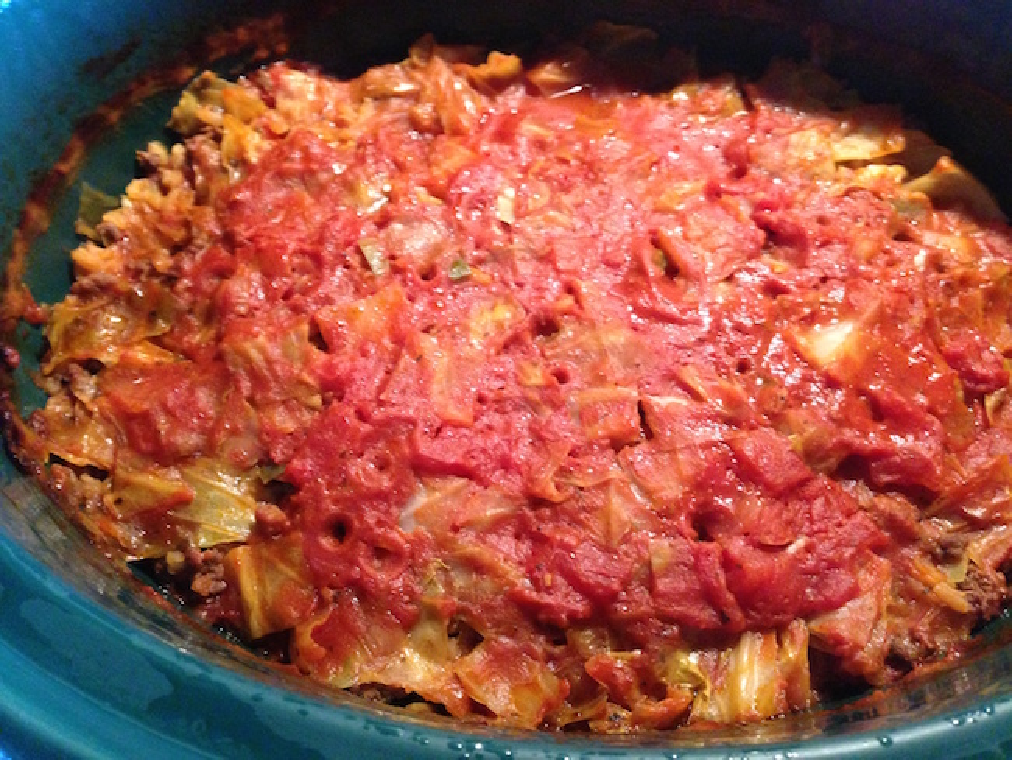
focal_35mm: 33
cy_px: 380
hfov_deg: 55.3
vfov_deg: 43.0
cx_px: 506
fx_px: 965
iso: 500
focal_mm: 4.13
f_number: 2.4
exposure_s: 1/15
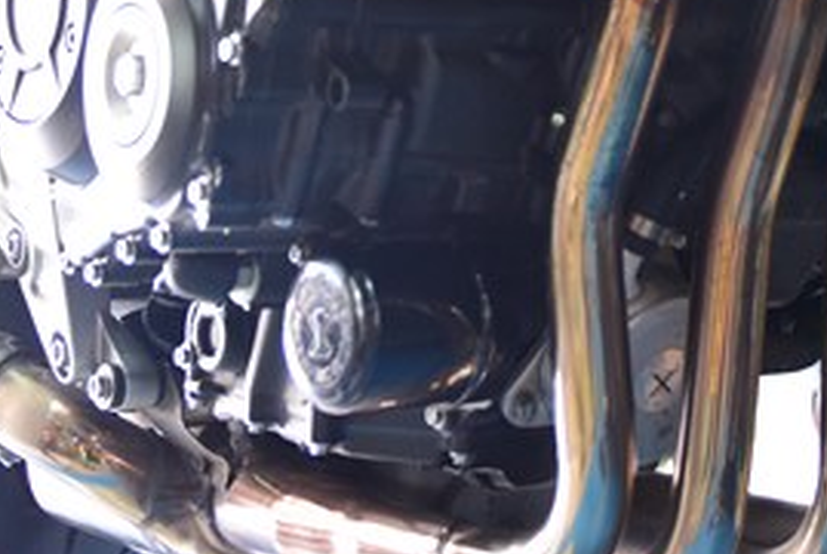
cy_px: -77
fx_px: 2300
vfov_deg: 13.4
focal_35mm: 100
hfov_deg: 20.2
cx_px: 624
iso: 1000
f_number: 3.5
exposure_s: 1/30
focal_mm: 28
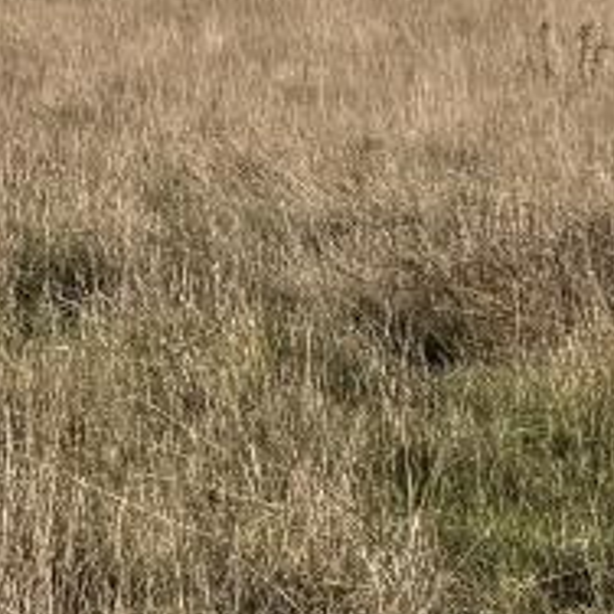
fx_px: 3391
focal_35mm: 169
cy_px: -596
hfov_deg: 7.5
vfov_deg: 9.7
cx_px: -1806
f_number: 1.78
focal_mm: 6.76
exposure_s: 1/6173
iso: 80
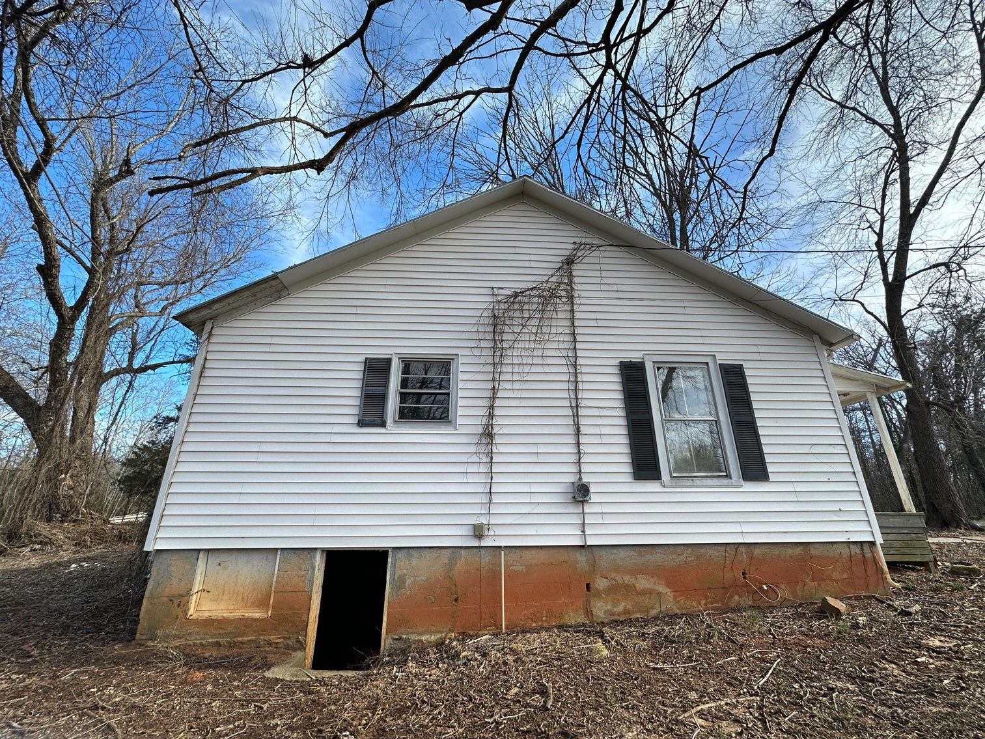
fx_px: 398
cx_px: 492
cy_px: 370
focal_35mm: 14
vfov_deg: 85.7
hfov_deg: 102.1
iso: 40
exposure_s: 1/654
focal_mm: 2.22
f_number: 2.2
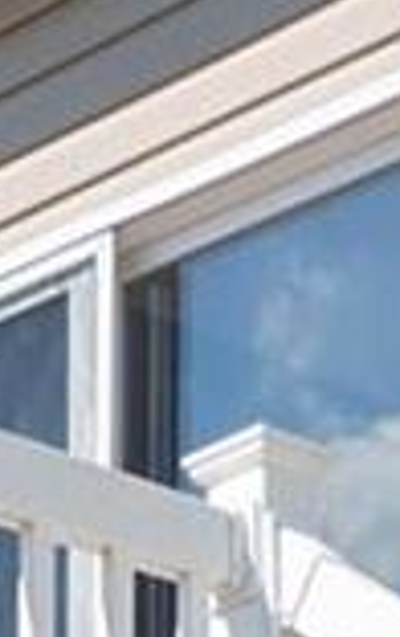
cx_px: 0
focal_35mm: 209
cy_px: 1784
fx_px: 3632
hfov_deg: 6.3
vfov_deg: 8.6
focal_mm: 10
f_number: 8
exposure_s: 1/800
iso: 400
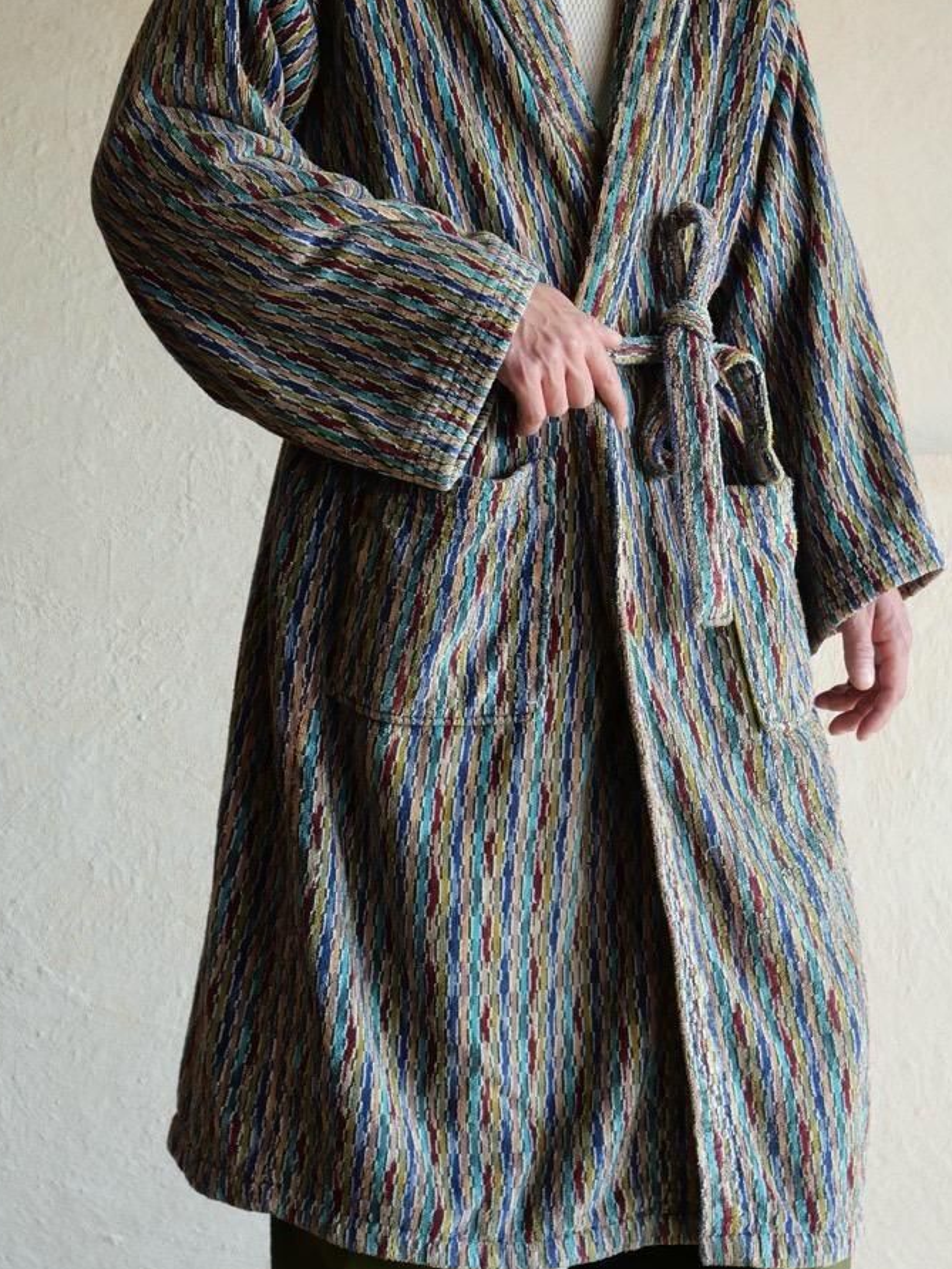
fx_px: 3997
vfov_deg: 18.0
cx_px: 527
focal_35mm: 109
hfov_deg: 13.6
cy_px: 494
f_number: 3.9
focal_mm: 38
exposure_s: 1/100
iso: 640
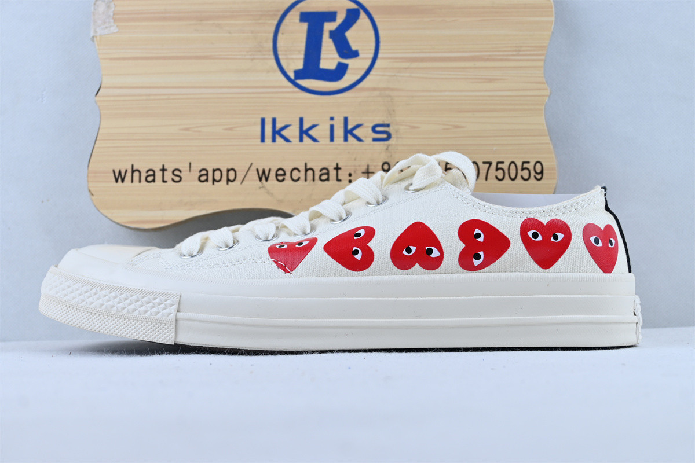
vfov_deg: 25.8
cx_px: 348
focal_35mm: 52
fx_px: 1013
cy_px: 232
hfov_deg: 37.9
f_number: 5.3
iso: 100
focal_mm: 35
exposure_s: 1/60
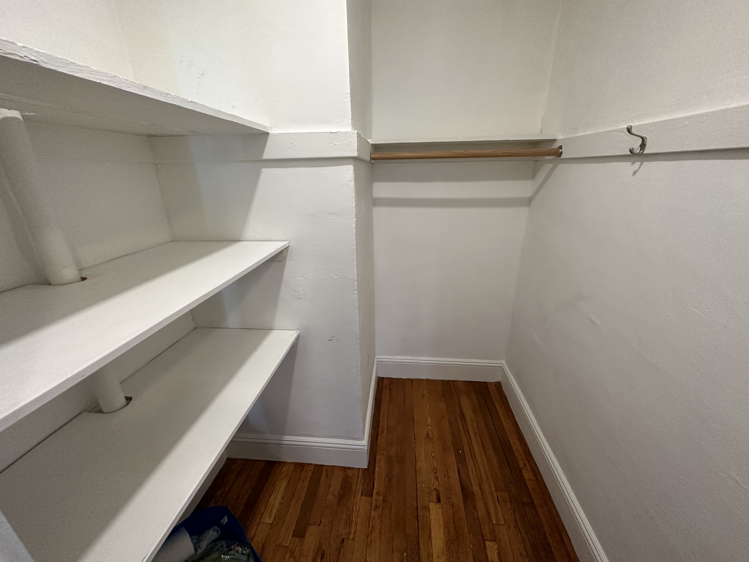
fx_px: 303
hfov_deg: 102.1
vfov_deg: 85.7
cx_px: 374
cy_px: 281
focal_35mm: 14
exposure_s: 1/120
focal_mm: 2.22
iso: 320
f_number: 2.2
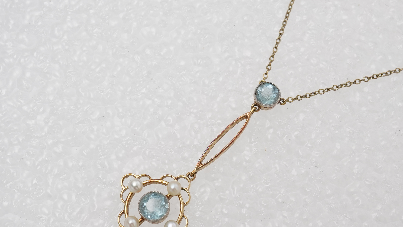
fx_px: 641
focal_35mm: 60
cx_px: 238
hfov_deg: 34.8
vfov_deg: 20.0
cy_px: 133
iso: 500
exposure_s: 1/125
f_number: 22
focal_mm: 30
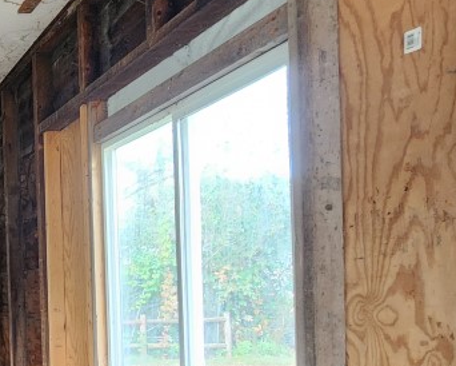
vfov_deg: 37.6
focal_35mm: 38
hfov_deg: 32.1
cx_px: -173
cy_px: 301
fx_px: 513
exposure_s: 1/30
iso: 640
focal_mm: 2.2
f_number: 2.2
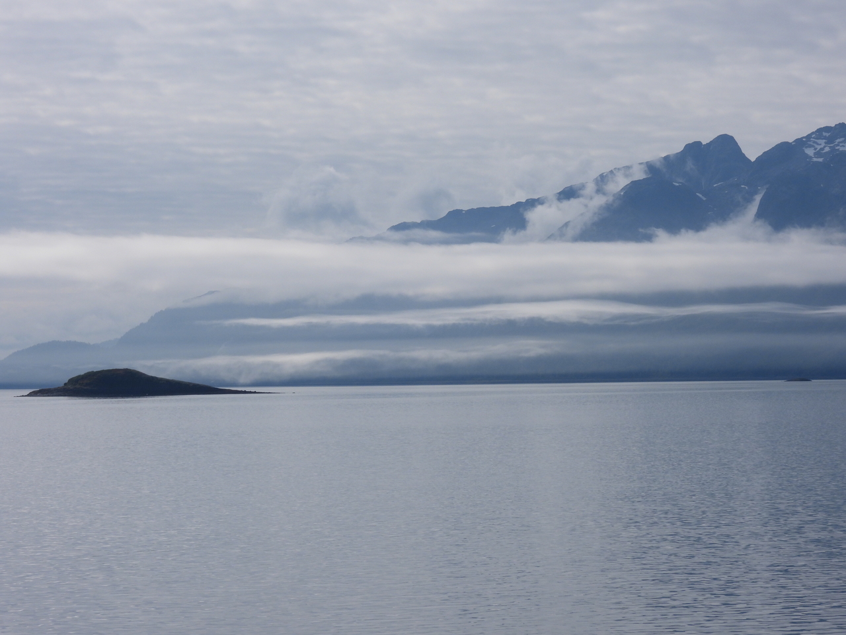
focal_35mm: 125
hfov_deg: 15.8
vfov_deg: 11.9
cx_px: 423
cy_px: 318
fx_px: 3055
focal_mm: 22.3
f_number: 5.6
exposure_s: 1/1600
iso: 100
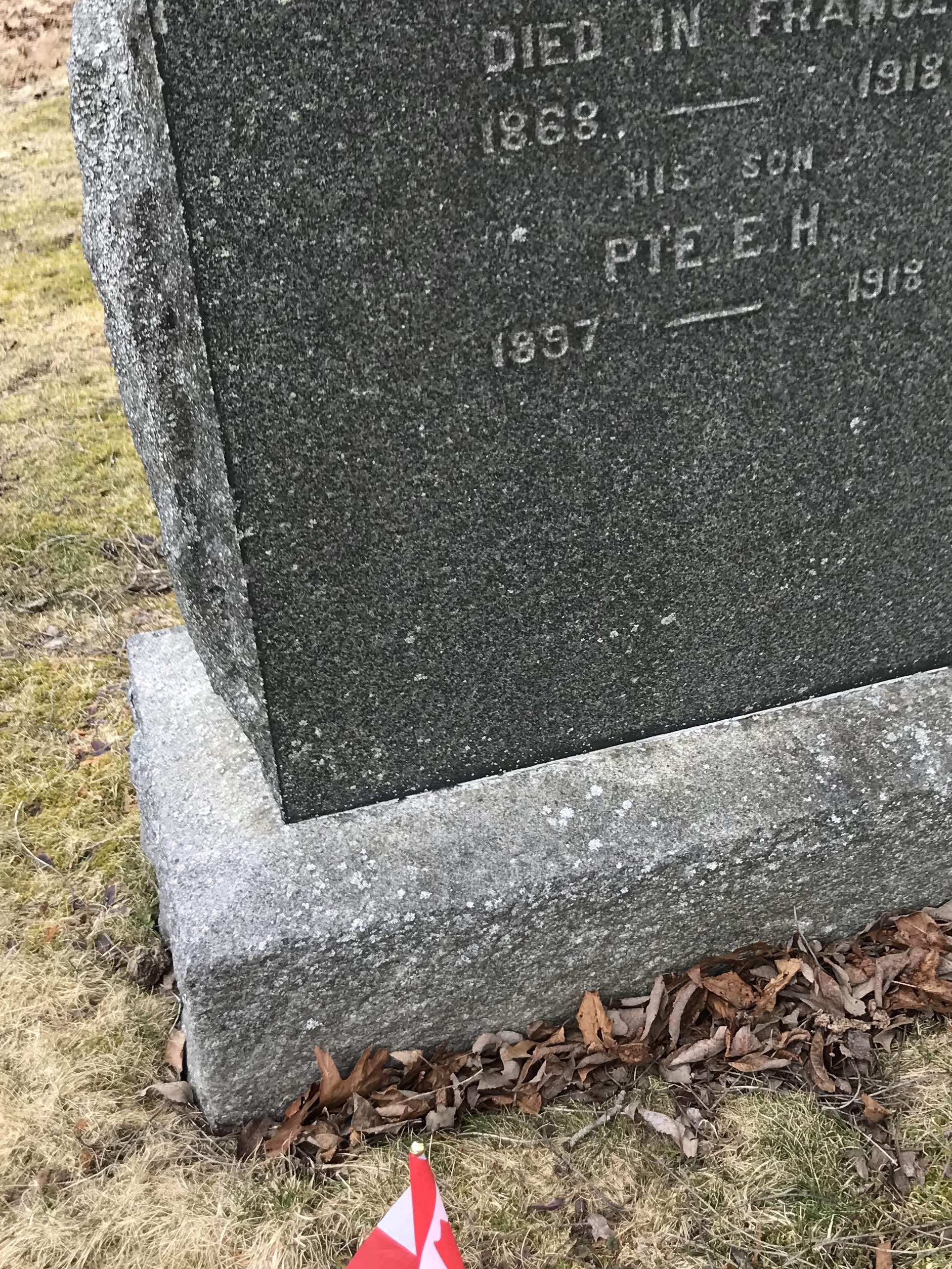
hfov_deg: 32.0
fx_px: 1650
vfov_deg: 42.0
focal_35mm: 45
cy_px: 580
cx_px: 614
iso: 20
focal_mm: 3.99
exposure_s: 1/474
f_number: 1.8
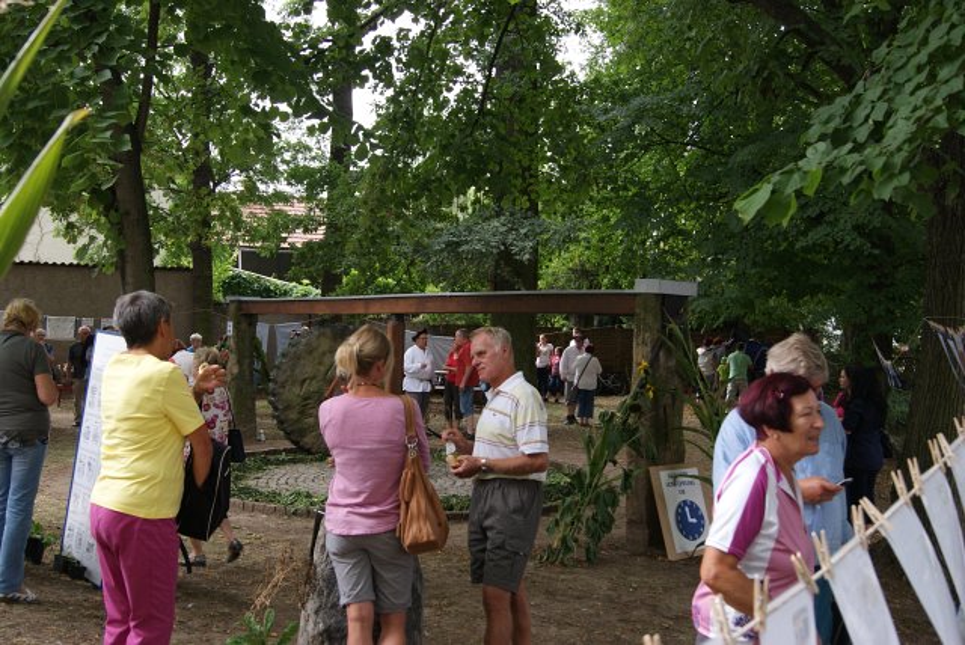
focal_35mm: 39
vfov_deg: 34.3
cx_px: 482
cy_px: 322
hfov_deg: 49.5
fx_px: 1046
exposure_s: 1/60
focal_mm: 26
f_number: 5.6
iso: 100
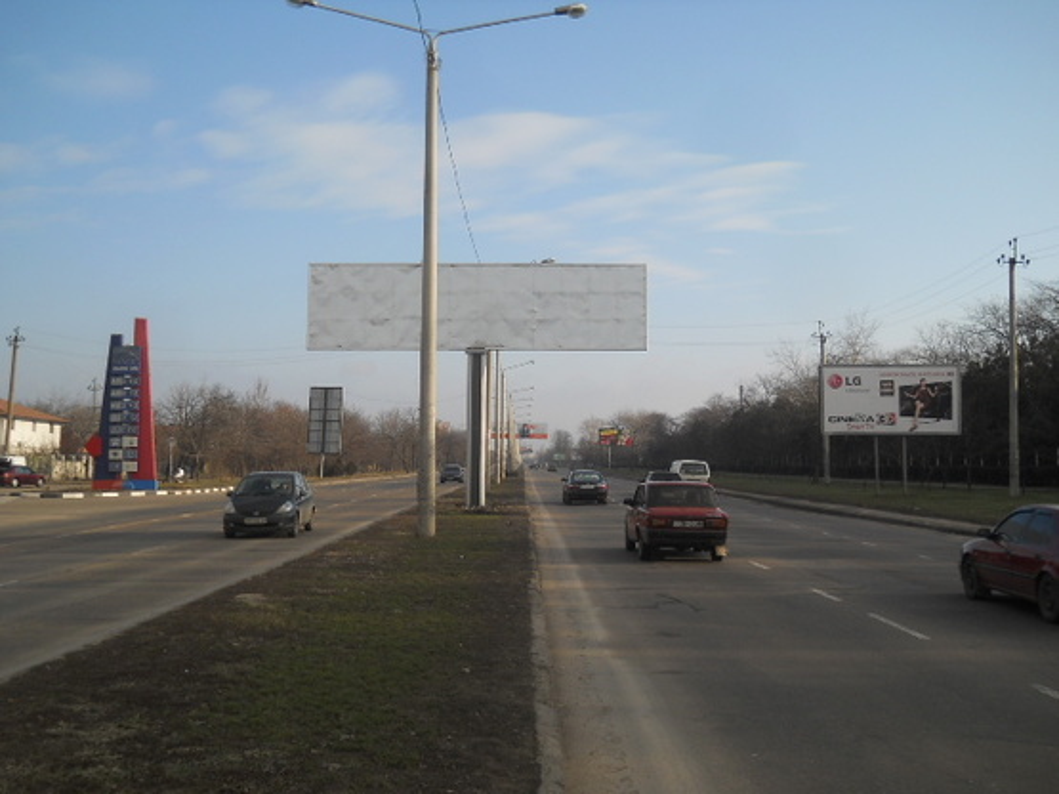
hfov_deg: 45.8
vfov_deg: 35.1
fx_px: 1254
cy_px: 397
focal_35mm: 41
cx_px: 530
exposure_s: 1/320
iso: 80
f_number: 5.5
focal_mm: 6.72
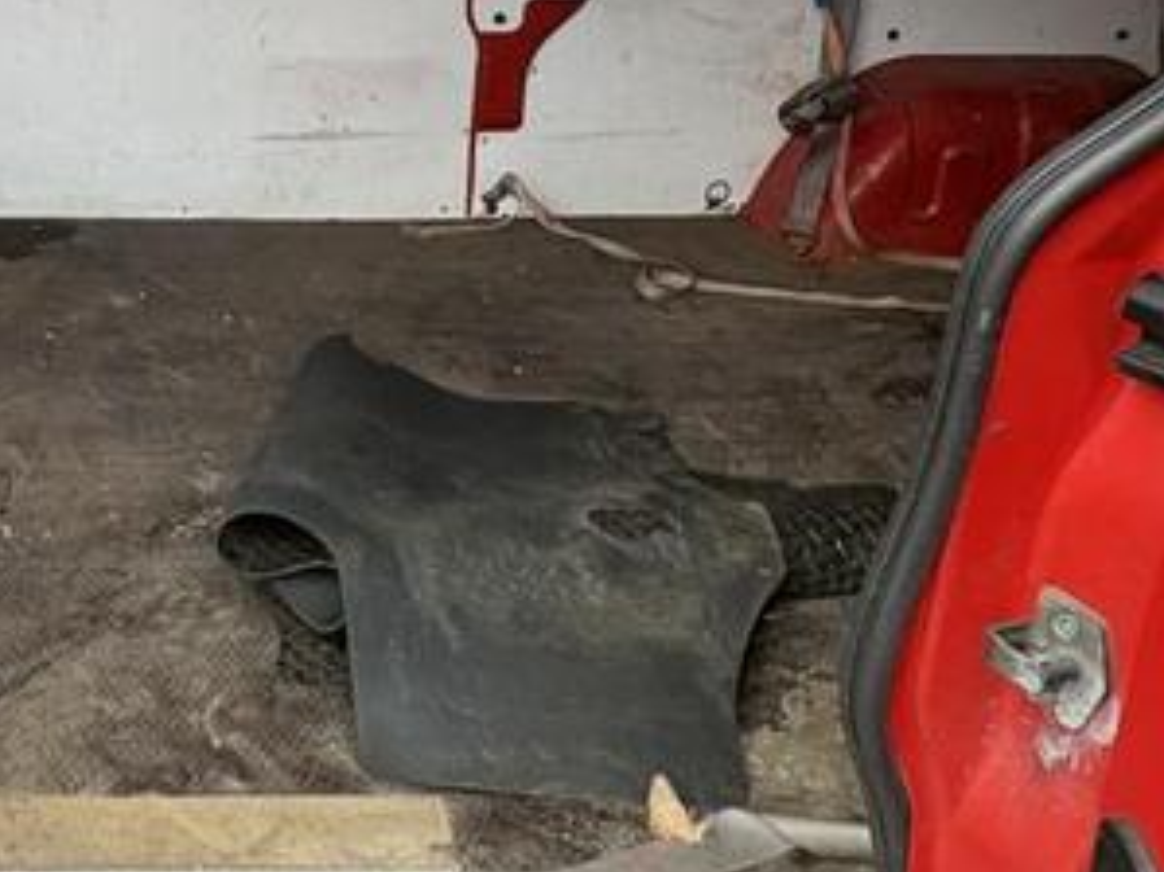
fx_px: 1412
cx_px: 234
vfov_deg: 32.7
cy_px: 101
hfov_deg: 42.8
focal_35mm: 42
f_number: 2.2
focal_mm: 2.22
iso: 200
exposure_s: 1/99
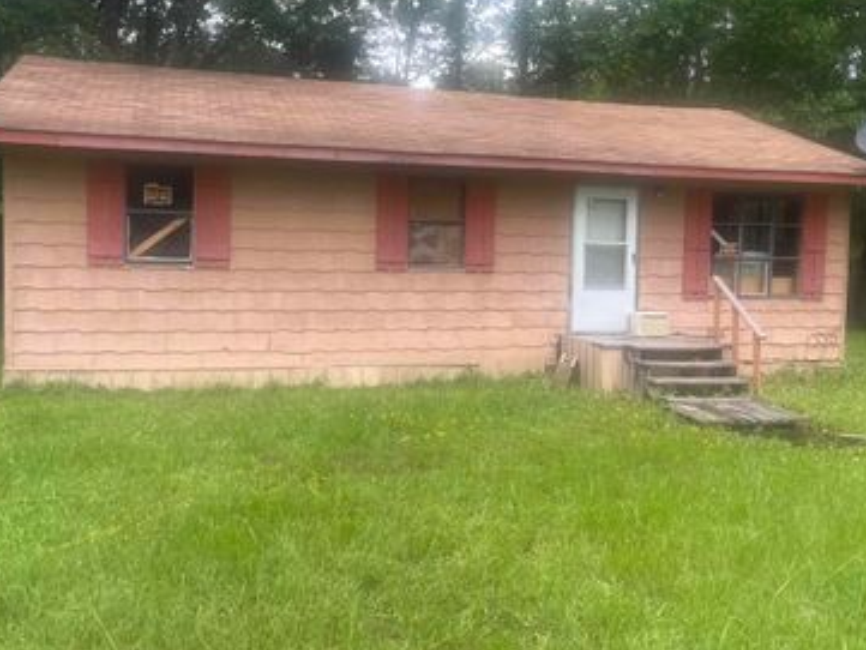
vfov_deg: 39.7
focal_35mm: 36
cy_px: 301
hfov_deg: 51.3
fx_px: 901
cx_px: 451
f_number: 1.6
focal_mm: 5.1
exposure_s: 1/513
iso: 50
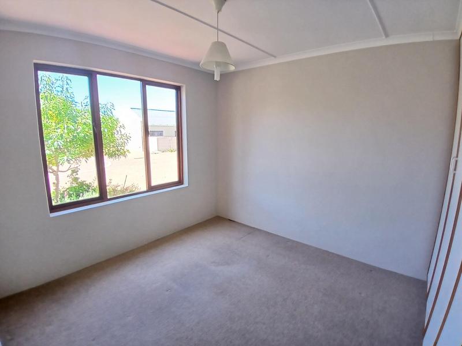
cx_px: 231
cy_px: 173
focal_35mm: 17
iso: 64
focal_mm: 1.4
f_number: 2.2
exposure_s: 1/50
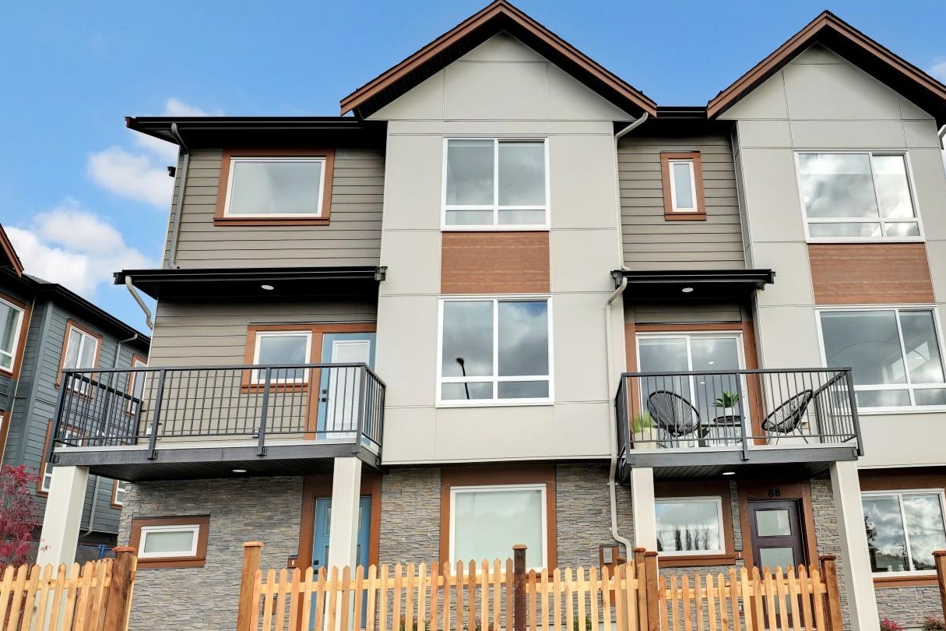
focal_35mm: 25
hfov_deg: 69.9
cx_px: 608
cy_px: 396
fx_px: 659
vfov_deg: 50.6
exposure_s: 1/800
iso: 400
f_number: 8
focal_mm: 18.8
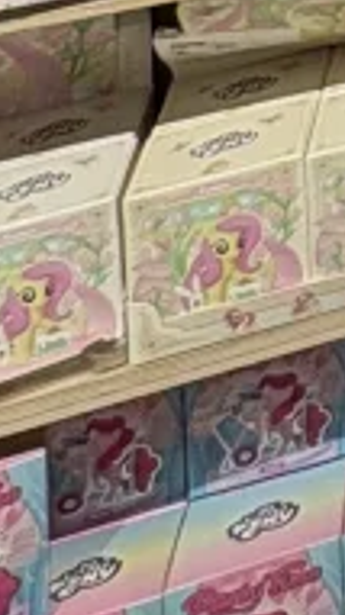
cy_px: -844
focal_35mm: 115
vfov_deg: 13.7
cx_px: 1544
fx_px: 1876
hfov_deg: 6.9
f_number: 2.2
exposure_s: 1/100
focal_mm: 2.22
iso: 50
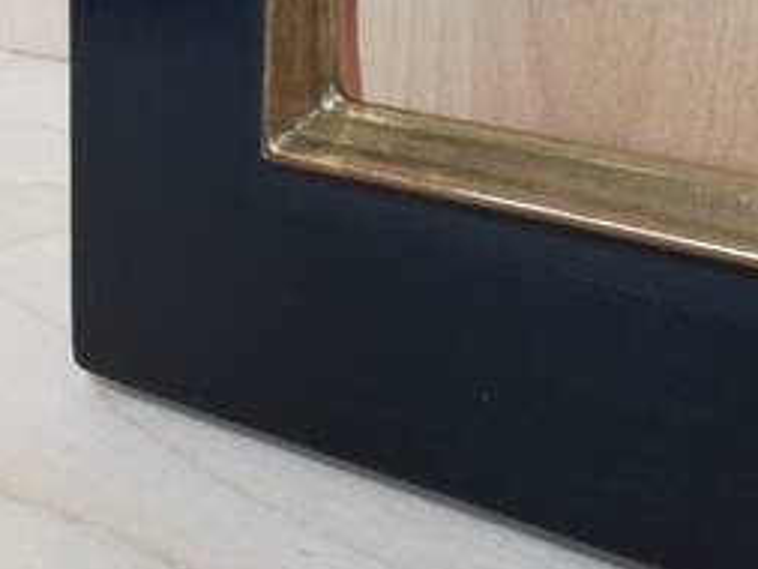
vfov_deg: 22.9
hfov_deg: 32.3
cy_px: -111
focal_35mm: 59
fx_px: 1293
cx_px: 520
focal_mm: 3.79
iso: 100
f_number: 2
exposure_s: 1/50
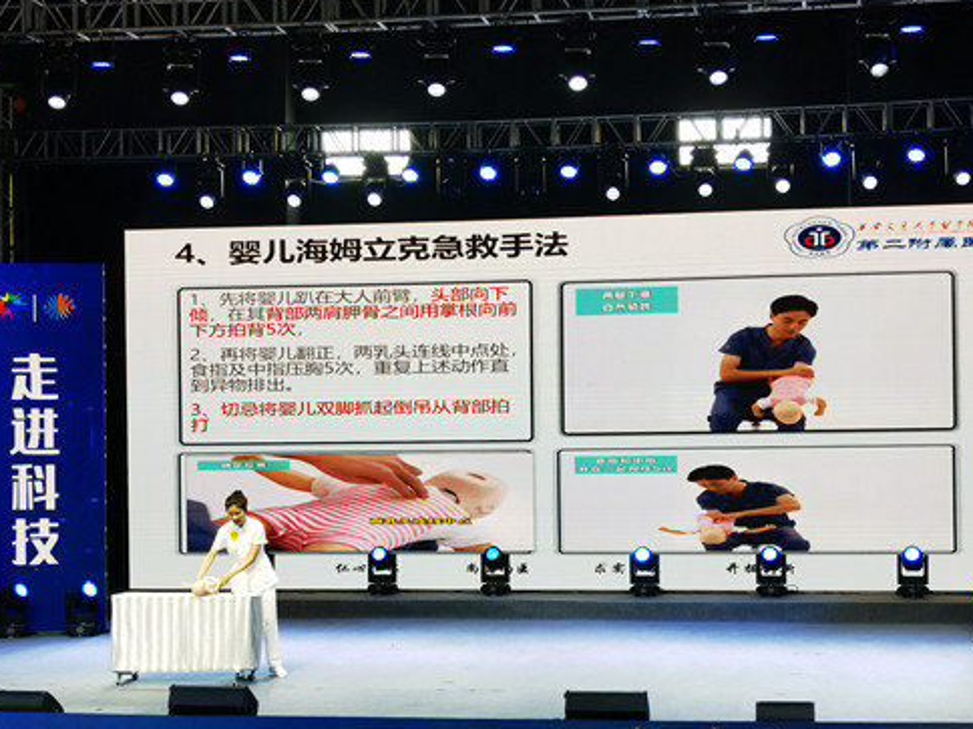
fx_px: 1883
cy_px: 446
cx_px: 493
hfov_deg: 29.0
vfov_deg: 21.9
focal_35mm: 67
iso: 64
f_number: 4
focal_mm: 6.67
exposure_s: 1/118
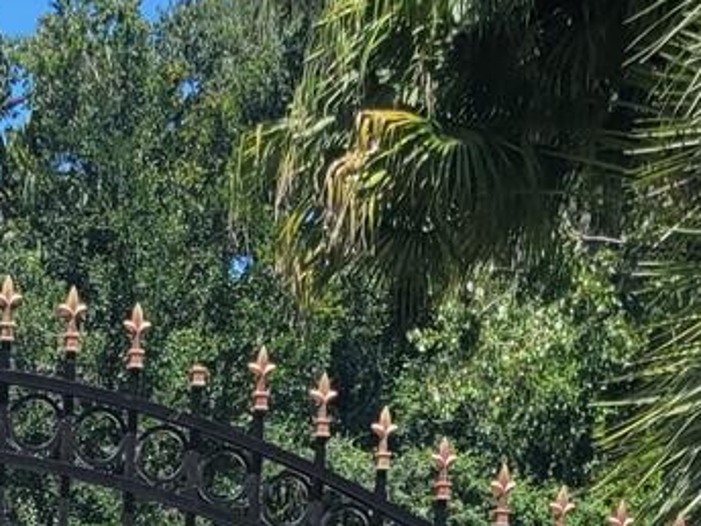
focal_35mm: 121
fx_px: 2450
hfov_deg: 15.3
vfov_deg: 11.1
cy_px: 1042
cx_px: -291
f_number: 1.8
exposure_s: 1/2222
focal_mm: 5.4
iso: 40
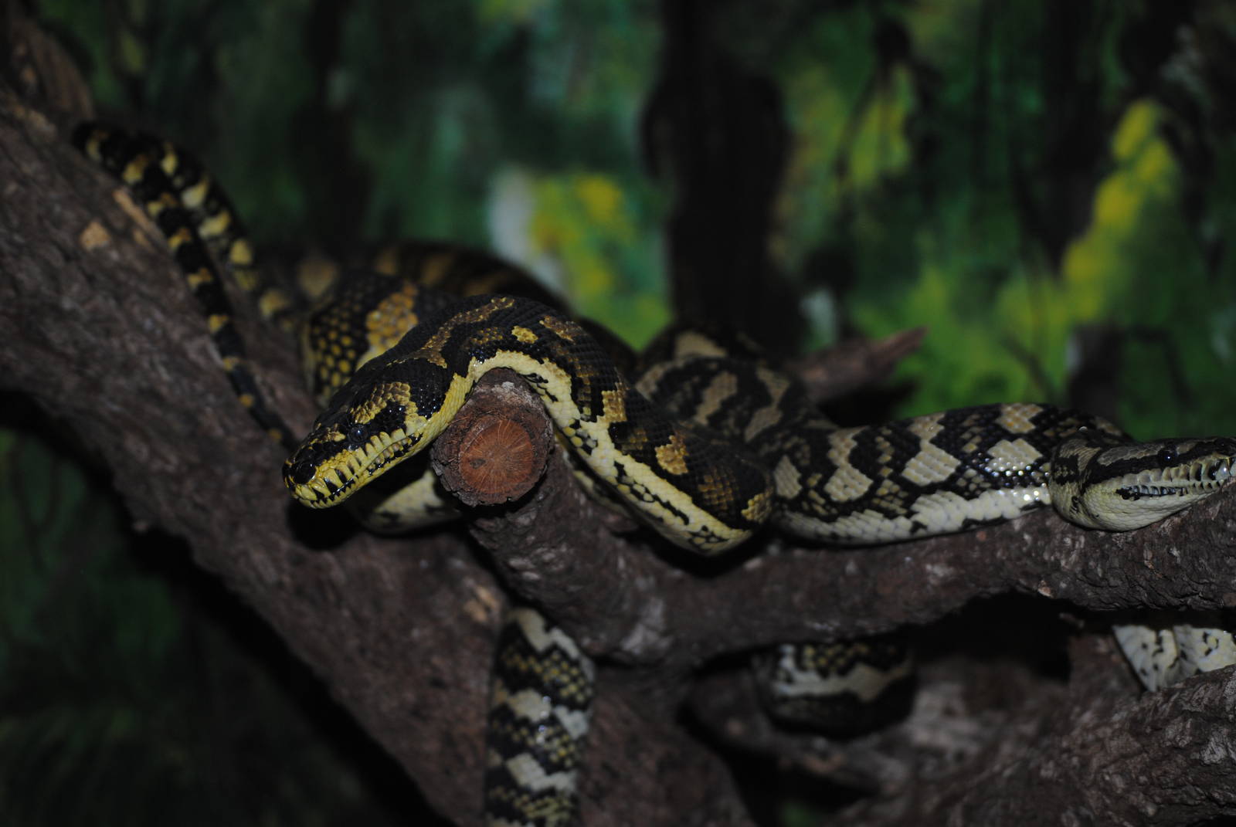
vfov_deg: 16.6
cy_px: 414
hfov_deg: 24.6
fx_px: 2836
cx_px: 618
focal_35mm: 82
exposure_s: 1/60
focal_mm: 55
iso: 200
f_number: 4.2
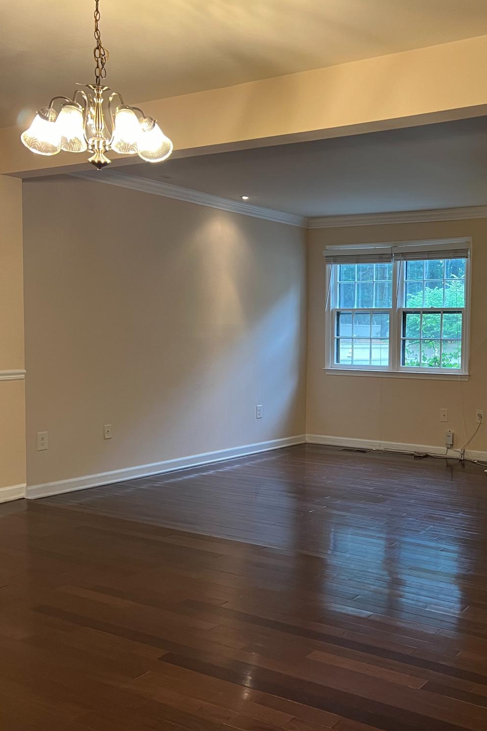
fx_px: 751
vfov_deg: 51.9
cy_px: 368
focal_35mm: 37
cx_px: 376
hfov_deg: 35.0
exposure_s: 1/60
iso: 200
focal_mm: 5.7
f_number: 1.5
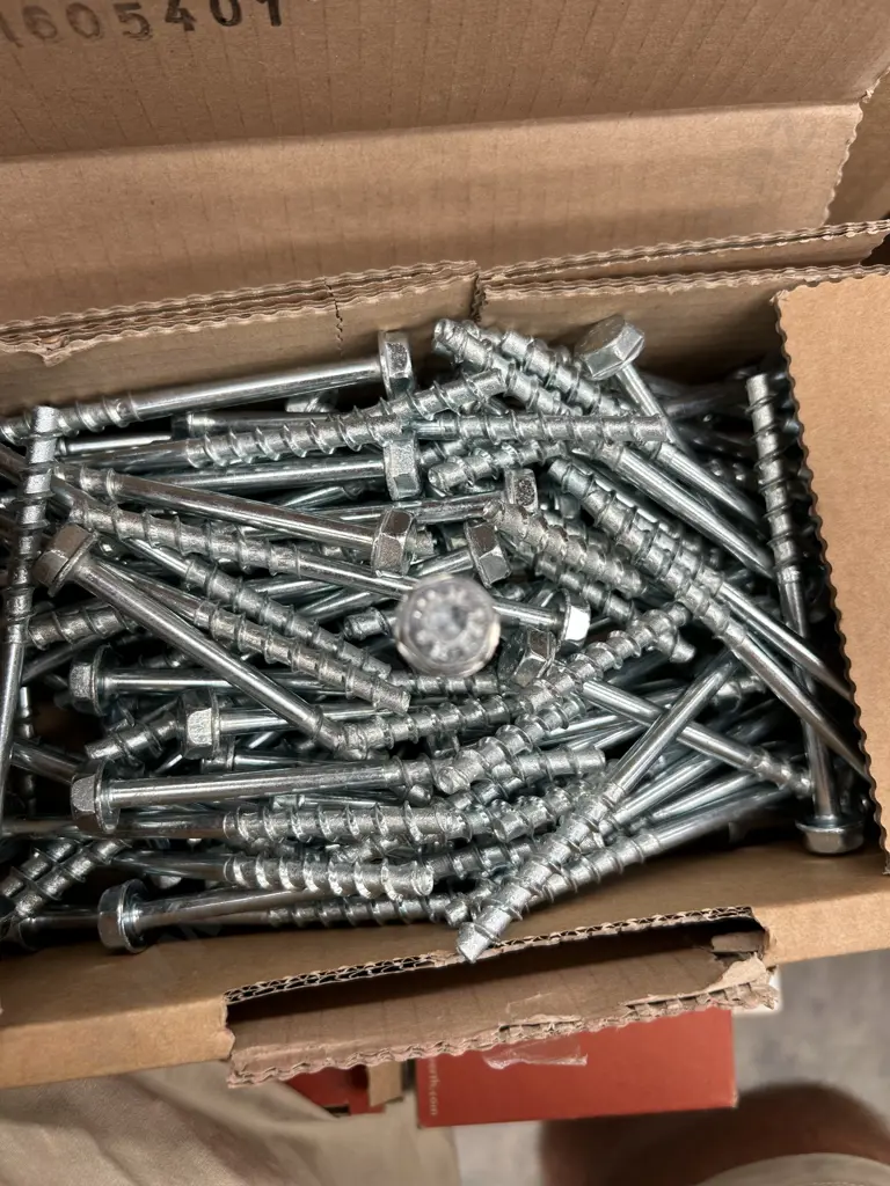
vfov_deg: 67.3
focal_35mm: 26
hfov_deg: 53.1
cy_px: 593
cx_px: 445
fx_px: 891
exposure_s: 1/121
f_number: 1.5
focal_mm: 5.7
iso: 32
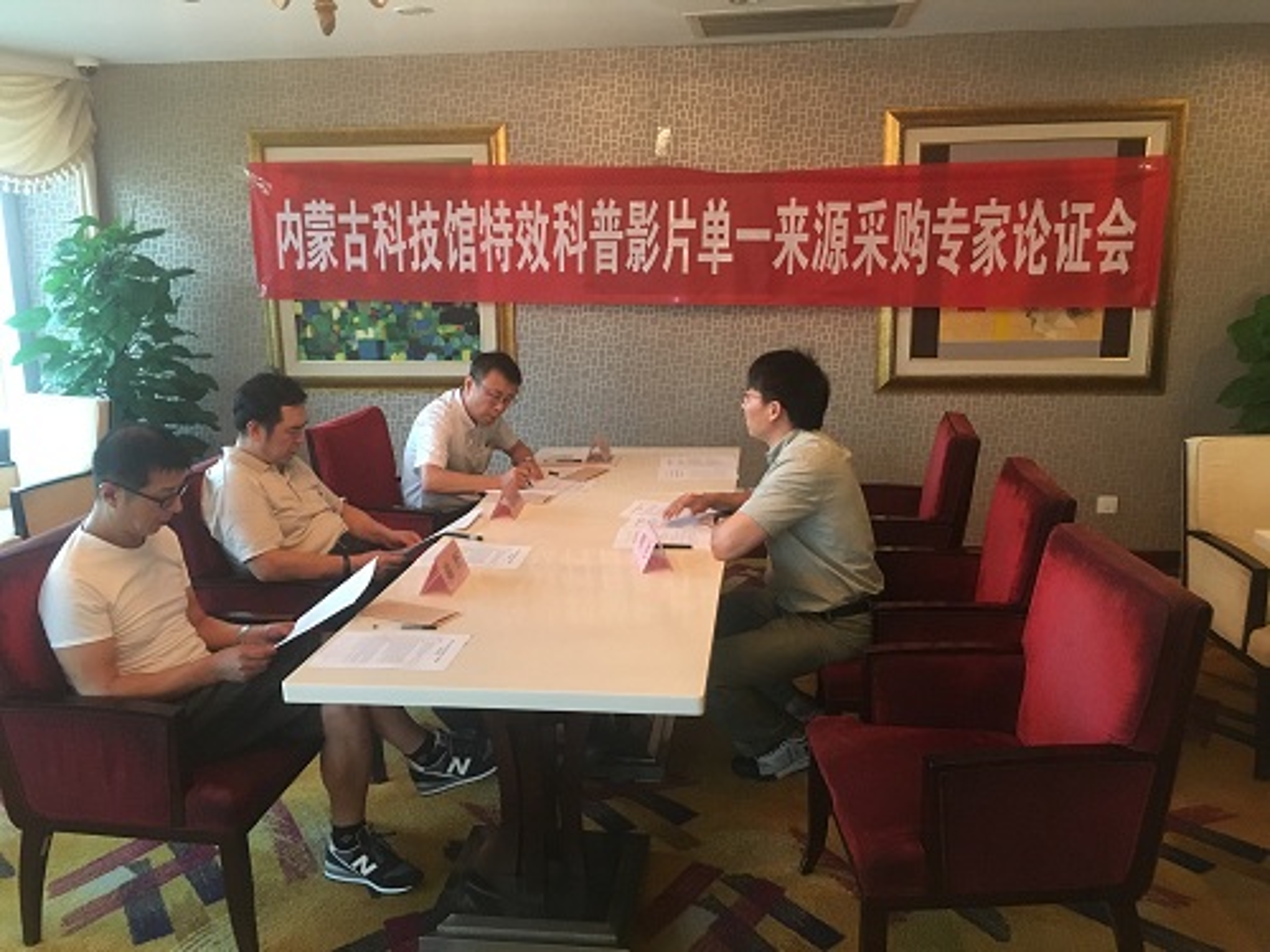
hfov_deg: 61.7
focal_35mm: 29
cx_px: 635
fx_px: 1064
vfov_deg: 48.2
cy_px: 476
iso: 200
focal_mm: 4.15
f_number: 2.2
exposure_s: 1/25
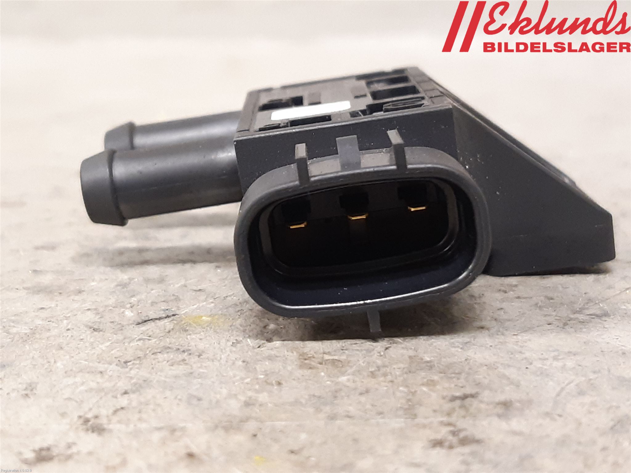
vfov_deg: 53.1
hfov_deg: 67.3
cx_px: 316
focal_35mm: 26
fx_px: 474
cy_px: 236
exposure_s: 1/25
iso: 200
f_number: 1.7
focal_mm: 3.93
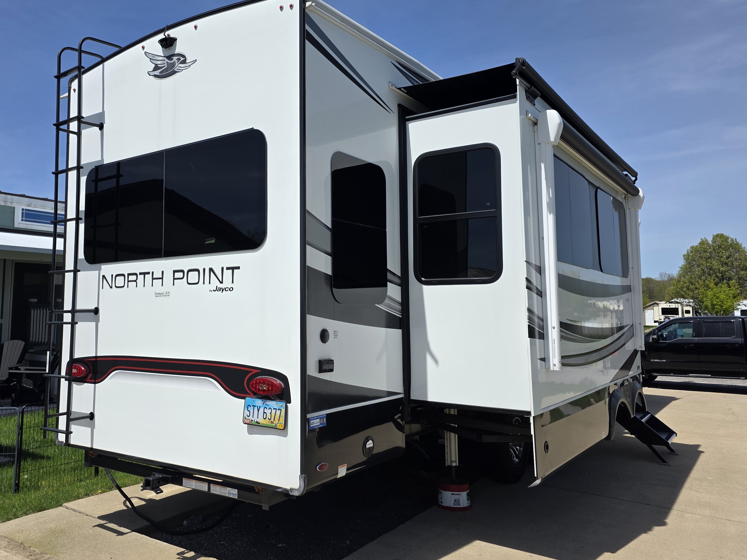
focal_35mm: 28
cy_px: 254
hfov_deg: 63.2
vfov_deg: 49.7
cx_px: 323
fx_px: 604
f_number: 1.7
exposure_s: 1/7944
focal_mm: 6.3
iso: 64
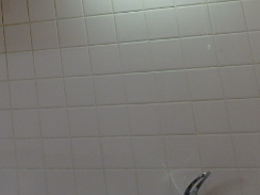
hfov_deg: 31.8
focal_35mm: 55
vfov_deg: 24.2
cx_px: -11
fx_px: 413
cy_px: -38
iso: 200
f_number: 3.5
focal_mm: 3.7
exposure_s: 1/60
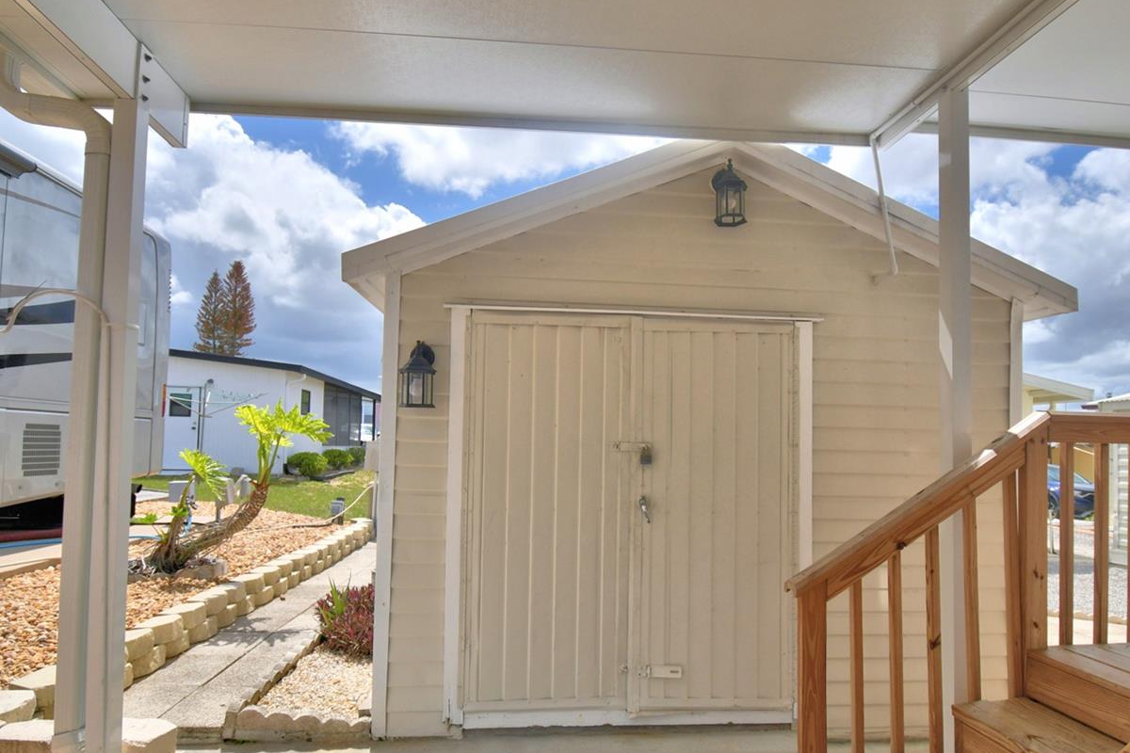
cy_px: 423
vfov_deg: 61.7
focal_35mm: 20
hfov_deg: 83.9
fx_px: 628
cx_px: 603
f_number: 4.5
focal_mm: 10
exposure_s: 1/1600
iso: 100
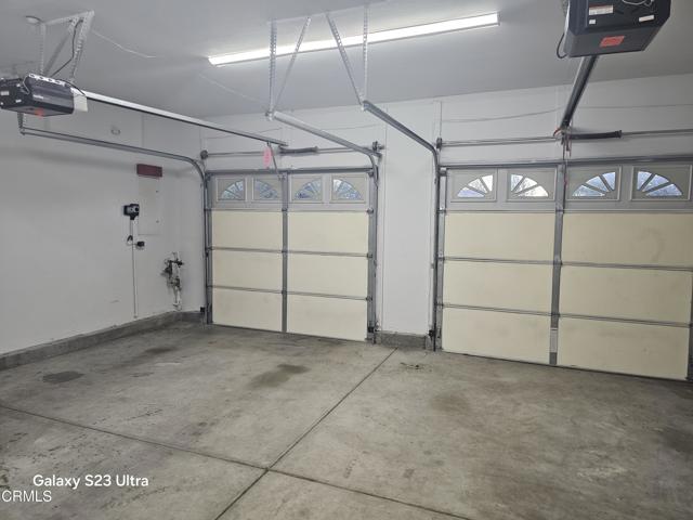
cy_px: 260
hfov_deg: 73.9
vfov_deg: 58.9
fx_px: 460
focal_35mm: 23
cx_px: 346
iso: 160
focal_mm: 6.3
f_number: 1.7
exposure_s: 1/120
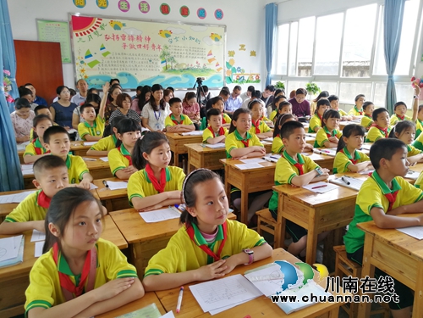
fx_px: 330
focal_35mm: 27
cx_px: 212
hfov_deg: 65.3
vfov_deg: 51.4
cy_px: 159
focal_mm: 3.95
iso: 80
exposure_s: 1/50
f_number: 1.8
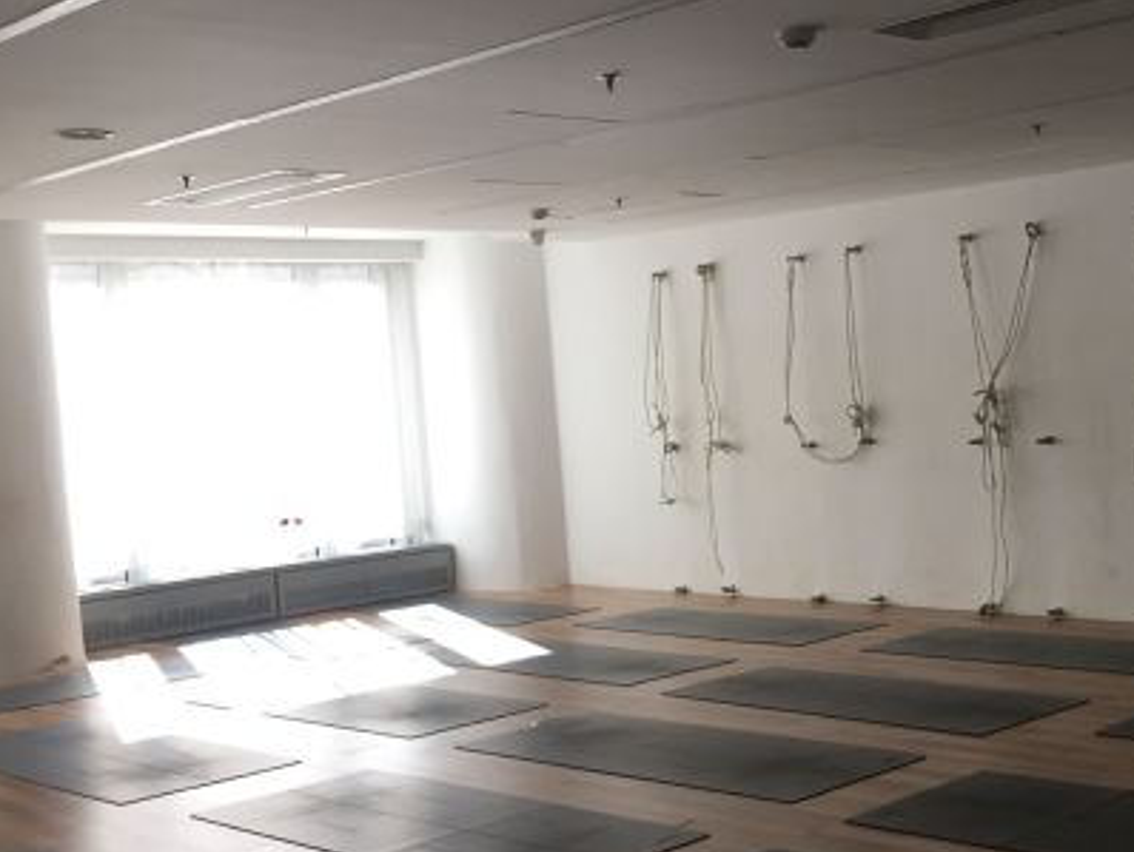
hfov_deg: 36.1
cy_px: 466
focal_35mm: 51
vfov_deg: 28.6
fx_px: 1672
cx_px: 920
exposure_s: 1/33
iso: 32
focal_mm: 4.15
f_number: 2.2
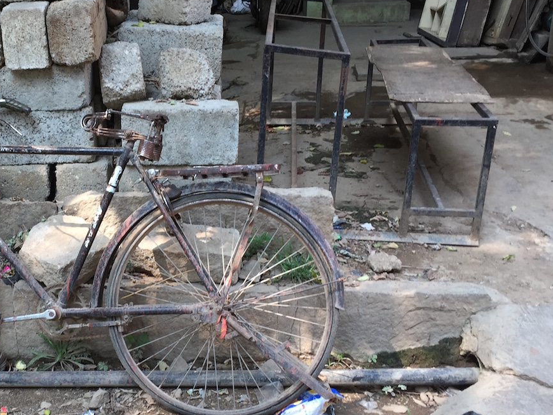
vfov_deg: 30.2
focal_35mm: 48
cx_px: 103
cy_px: 253
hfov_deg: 38.0
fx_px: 767
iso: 32
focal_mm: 4.15
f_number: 2.2
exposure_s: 1/138
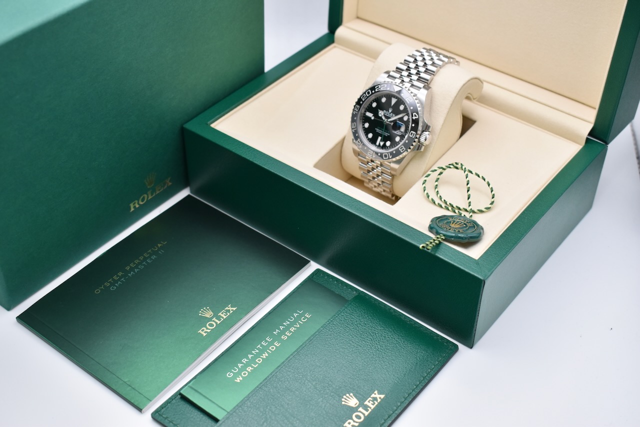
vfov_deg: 26.5
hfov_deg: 38.9
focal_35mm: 51
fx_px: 907
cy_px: 214
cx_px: 320
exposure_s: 1/125
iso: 640
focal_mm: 34
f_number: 5.6
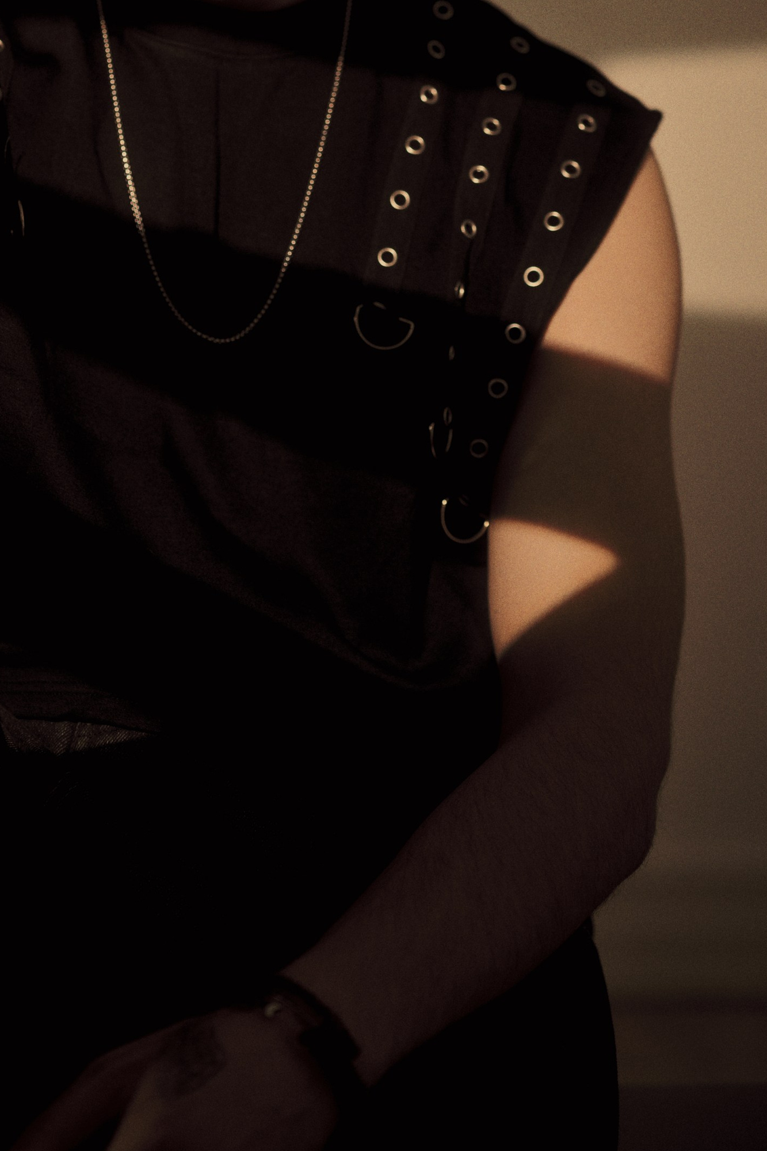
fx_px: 3068
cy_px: 190
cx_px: 163
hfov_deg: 14.2
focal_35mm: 96
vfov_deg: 20.9
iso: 100
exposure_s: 1/200
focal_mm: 50
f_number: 1.8
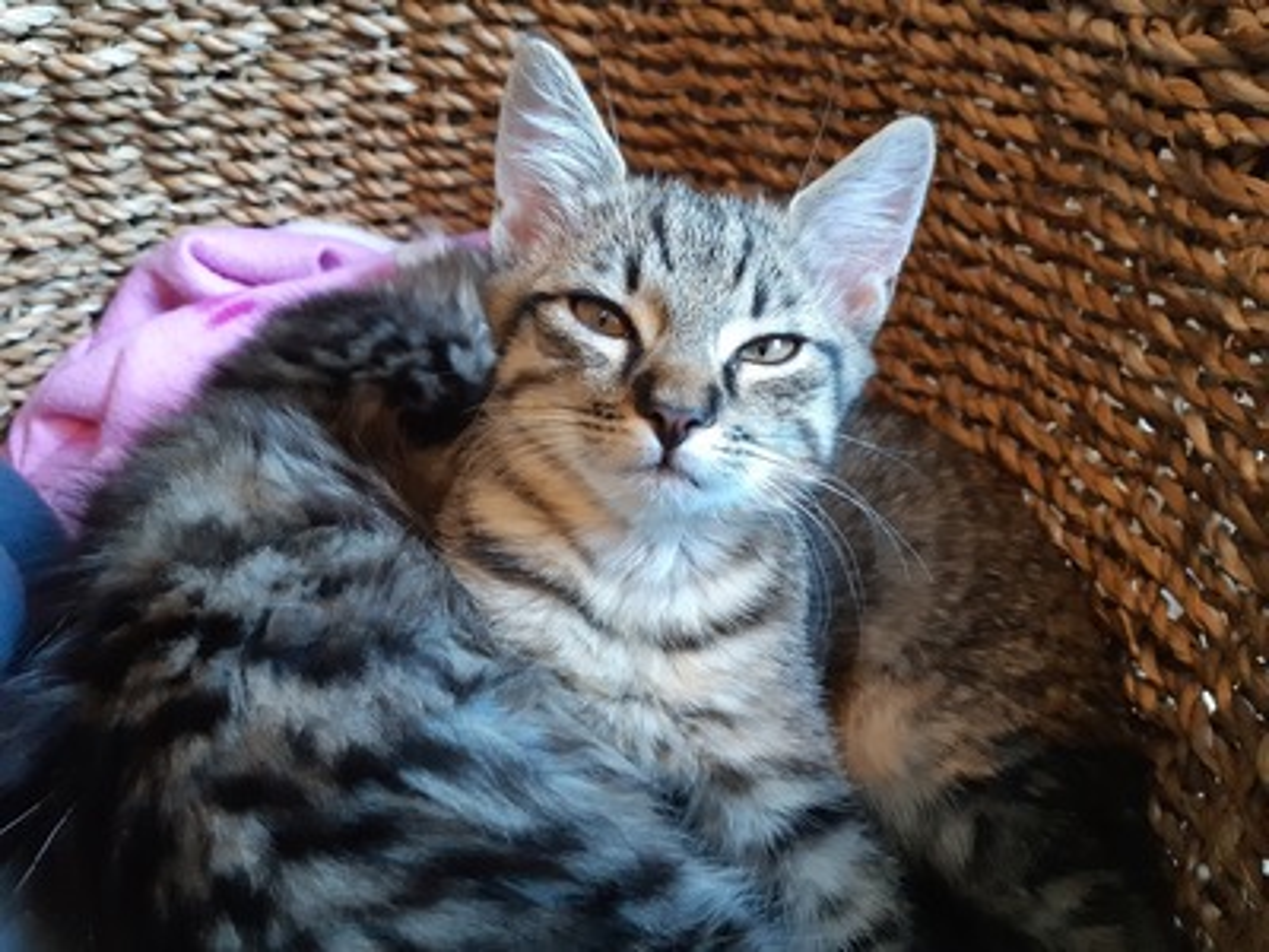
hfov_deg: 67.3
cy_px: 476
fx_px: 953
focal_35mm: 26
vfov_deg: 53.1
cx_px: 634
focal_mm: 3.92
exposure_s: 1/20
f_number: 1.7
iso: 500
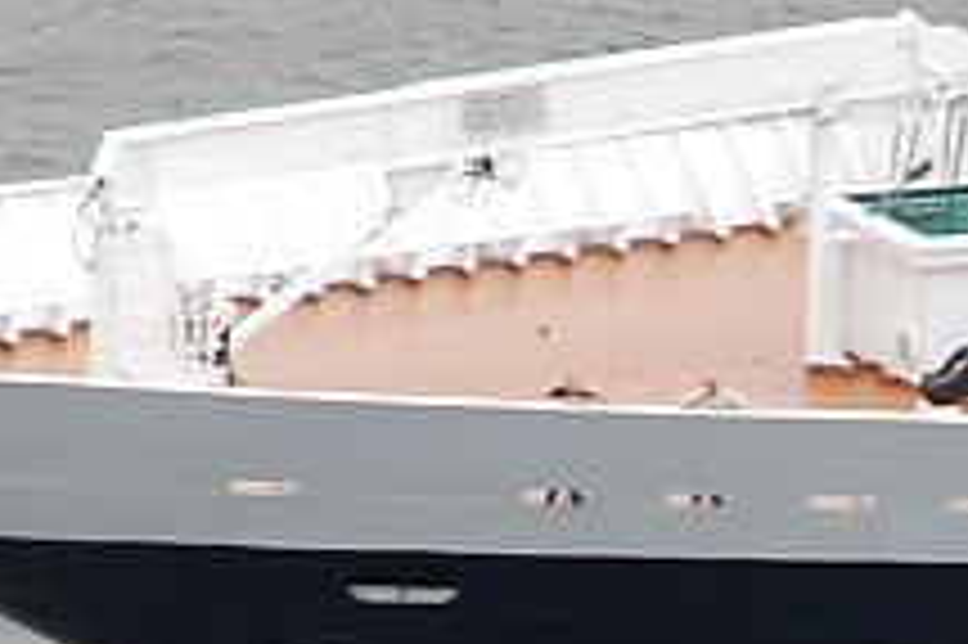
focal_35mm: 859
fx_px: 23079
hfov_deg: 2.4
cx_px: 1436
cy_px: 1247
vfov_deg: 1.6
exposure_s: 1/125
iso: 200
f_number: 8
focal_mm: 120
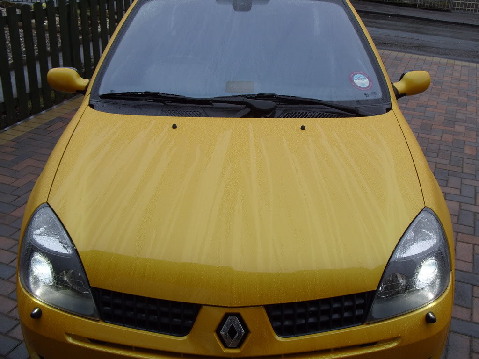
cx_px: 240
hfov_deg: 52.6
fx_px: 484
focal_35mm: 35
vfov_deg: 40.7
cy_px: 180
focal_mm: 7.8
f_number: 4.1
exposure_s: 1/180
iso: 80
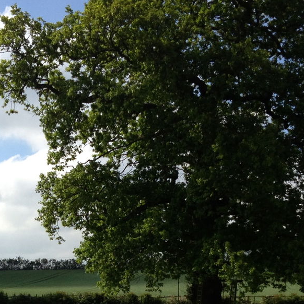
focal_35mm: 85
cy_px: 308
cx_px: 56
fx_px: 845
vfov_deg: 19.8
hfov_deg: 20.2
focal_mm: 4.28
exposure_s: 1/1623
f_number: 2.4
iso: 50
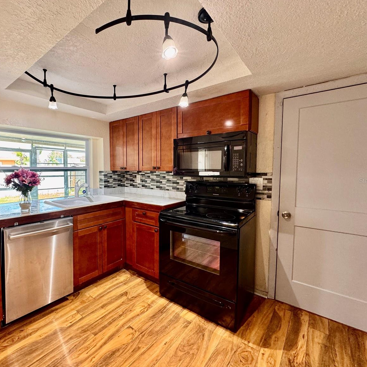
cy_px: 181
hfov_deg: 82.3
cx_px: 137
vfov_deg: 84.0
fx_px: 204
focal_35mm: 17
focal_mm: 2.22
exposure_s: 1/60
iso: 200
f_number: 2.2
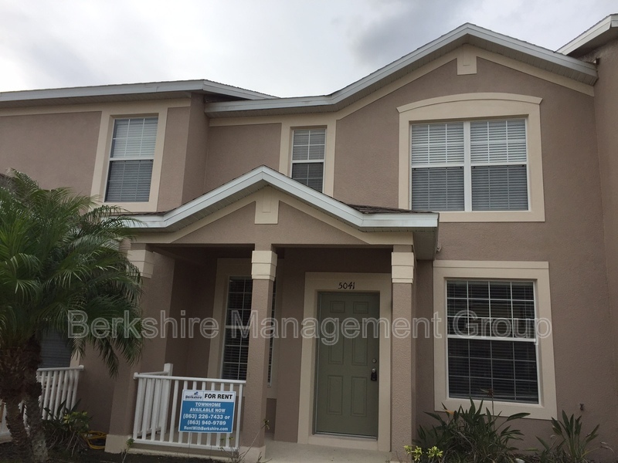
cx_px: 309
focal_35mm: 29
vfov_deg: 48.2
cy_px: 232
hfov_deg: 61.7
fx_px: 518
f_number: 2.2
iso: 32
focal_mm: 4.15
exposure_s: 1/1412
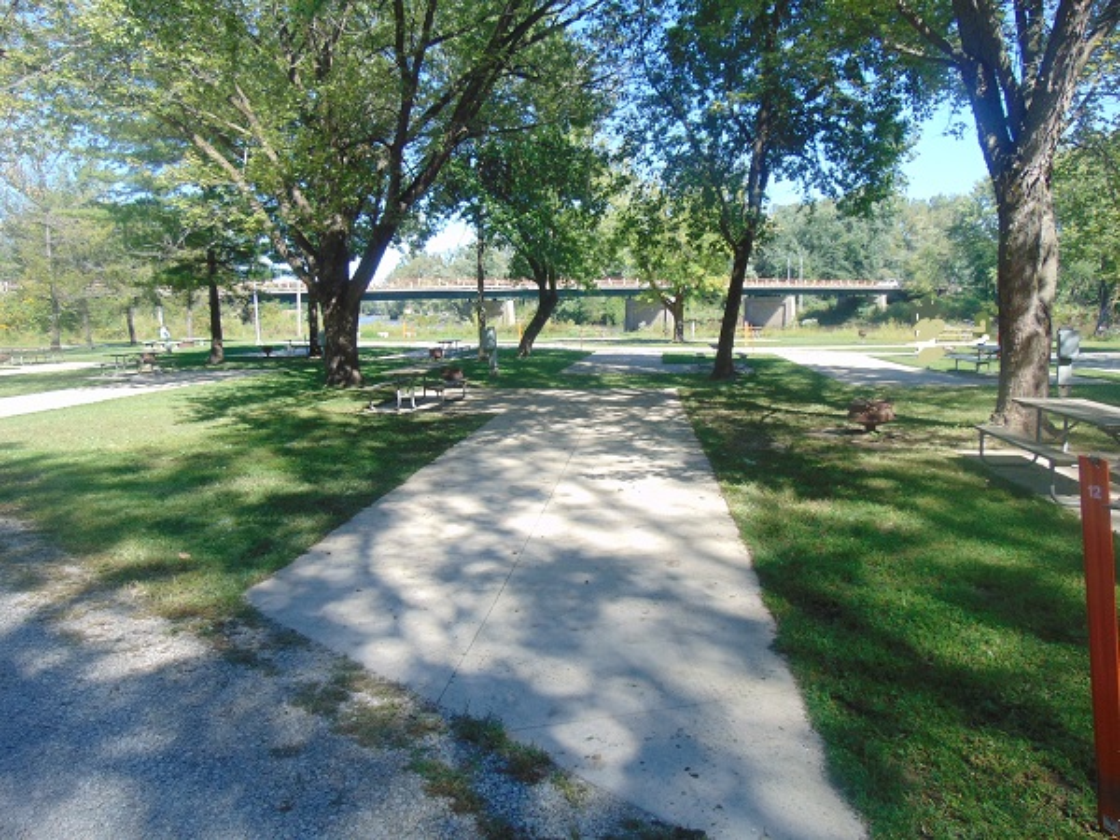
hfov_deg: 69.4
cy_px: 420
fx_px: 809
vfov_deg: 54.9
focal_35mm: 25
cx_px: 560
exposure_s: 1/500
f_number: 3
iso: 80
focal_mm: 4.5
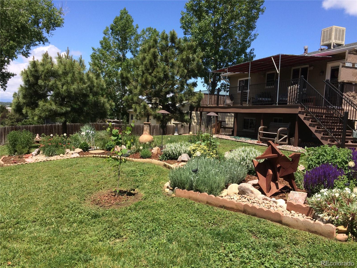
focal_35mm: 29
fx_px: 299
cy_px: 134
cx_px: 178
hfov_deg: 61.7
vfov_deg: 48.2
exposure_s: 1/1466
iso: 32
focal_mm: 4.15
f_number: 2.2
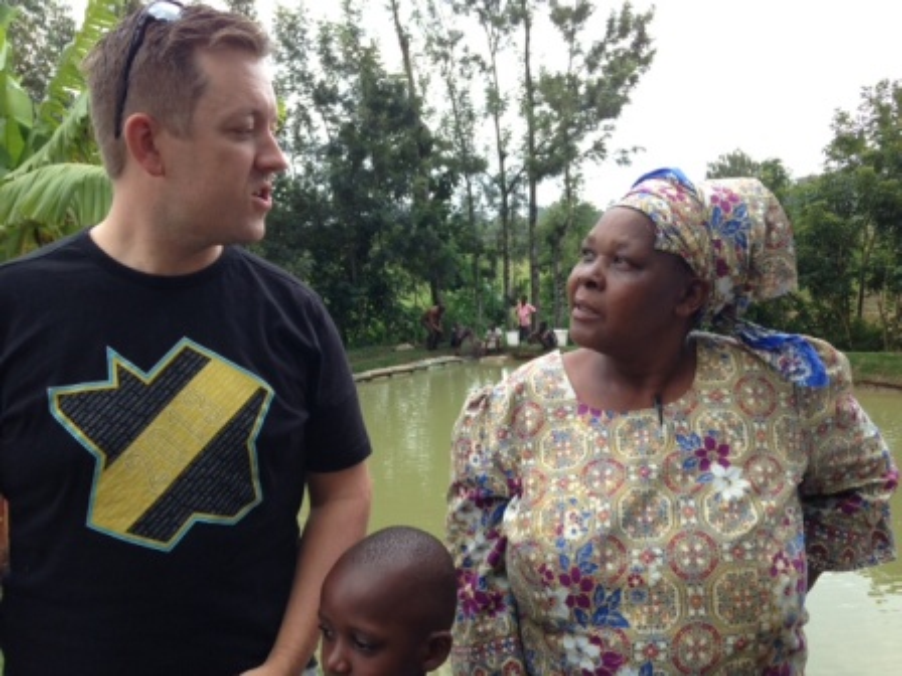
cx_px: 451
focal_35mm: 33
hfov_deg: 55.4
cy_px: 338
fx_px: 860
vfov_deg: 42.9
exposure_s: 1/382
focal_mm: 4.13
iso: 50
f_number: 2.4
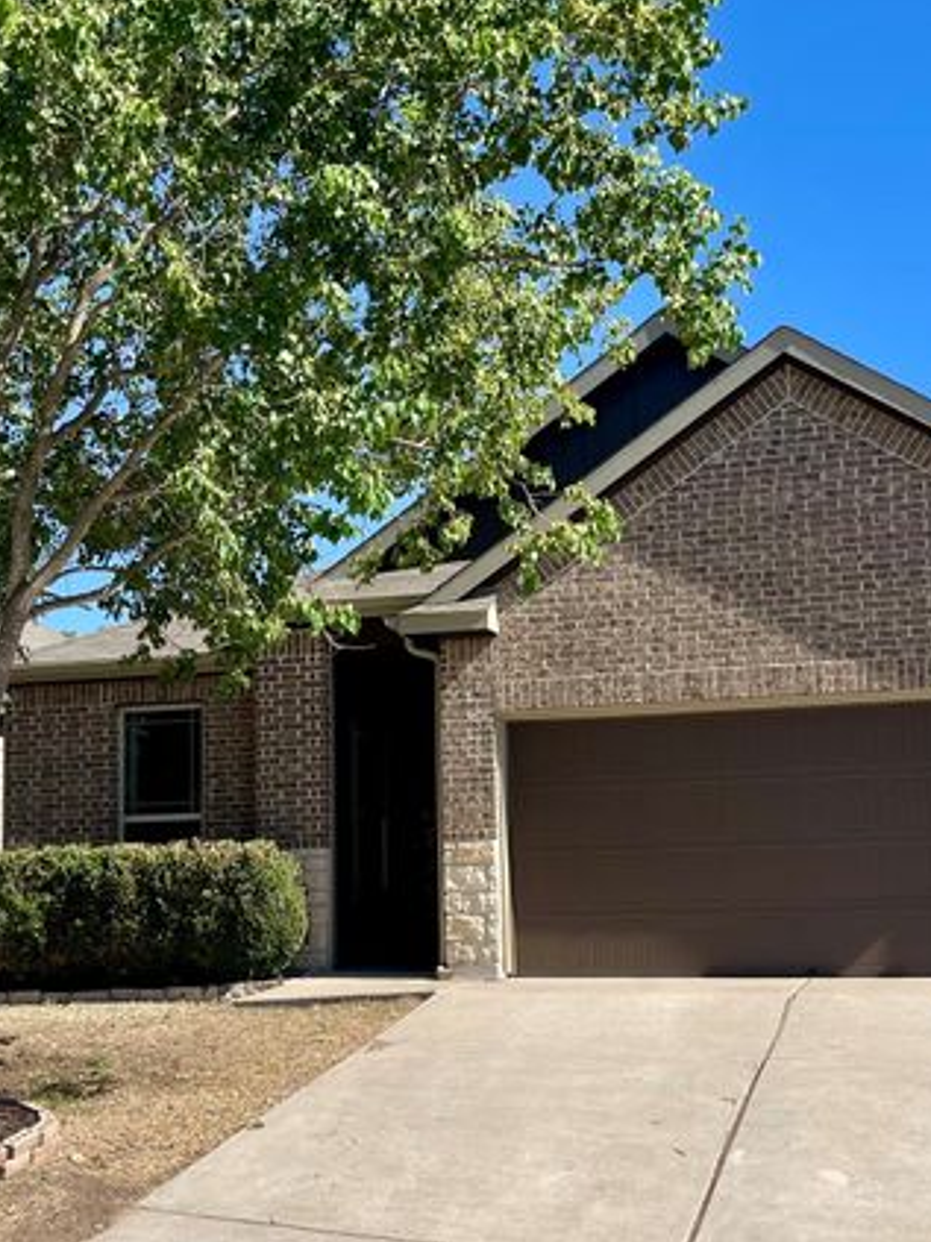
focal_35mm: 41
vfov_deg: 45.8
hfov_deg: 35.1
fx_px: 1471
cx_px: 532
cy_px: 630
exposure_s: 1/4525
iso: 50
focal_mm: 5.1
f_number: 1.6
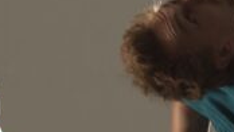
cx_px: 141
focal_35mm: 525
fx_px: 3258
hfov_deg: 4.1
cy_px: 292
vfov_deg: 2.3
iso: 100
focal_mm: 85
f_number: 5
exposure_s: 1/250
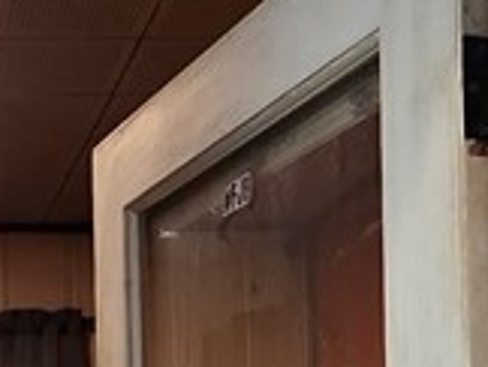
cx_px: -87
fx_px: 1158
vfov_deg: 16.4
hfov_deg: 22.1
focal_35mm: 82
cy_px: 557
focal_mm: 2.2
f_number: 2.2
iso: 125
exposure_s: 1/60
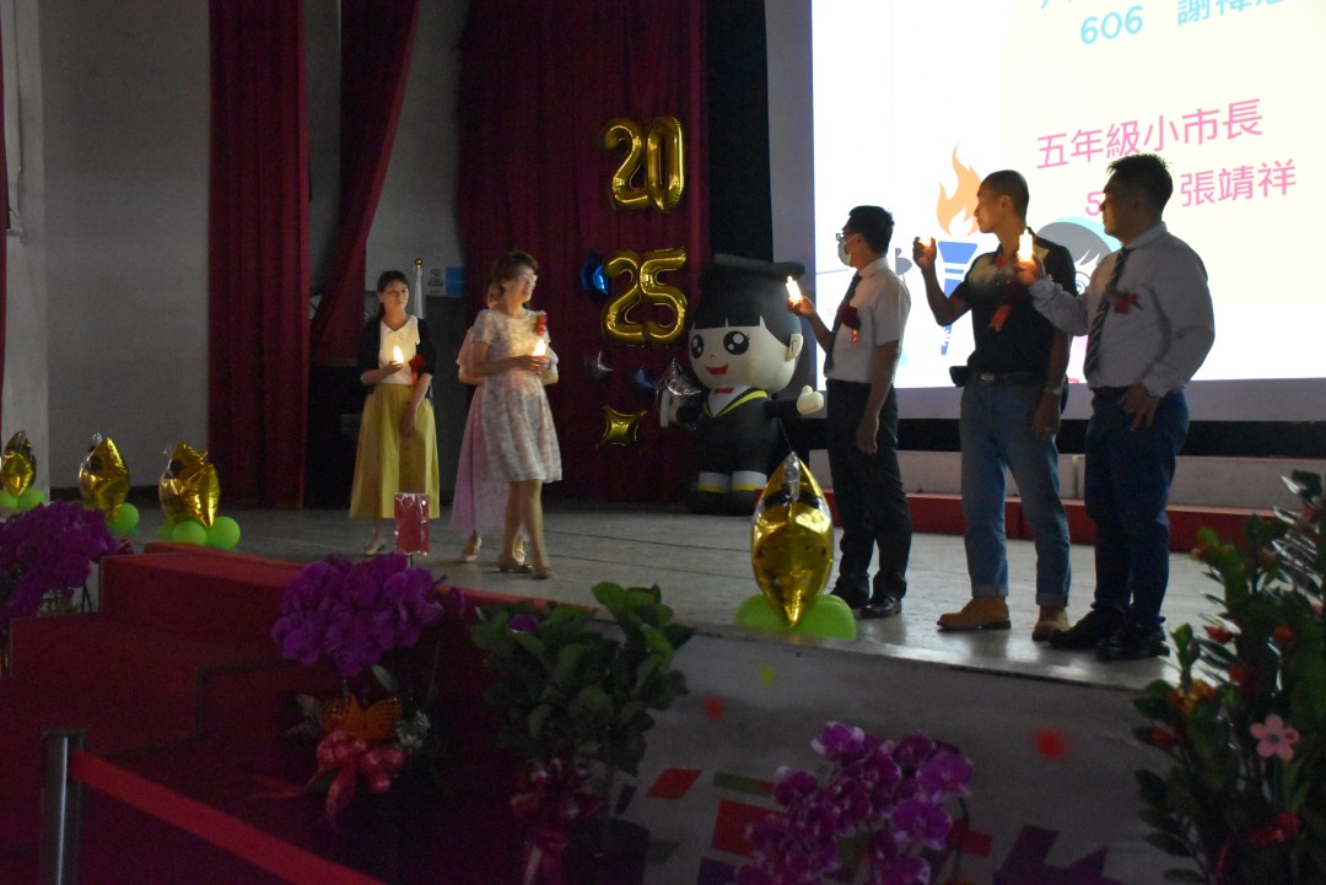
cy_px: 442
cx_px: 663
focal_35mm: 40
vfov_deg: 33.0
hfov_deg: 47.9
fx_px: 1492
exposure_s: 1/60
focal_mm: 27
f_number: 4
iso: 10000
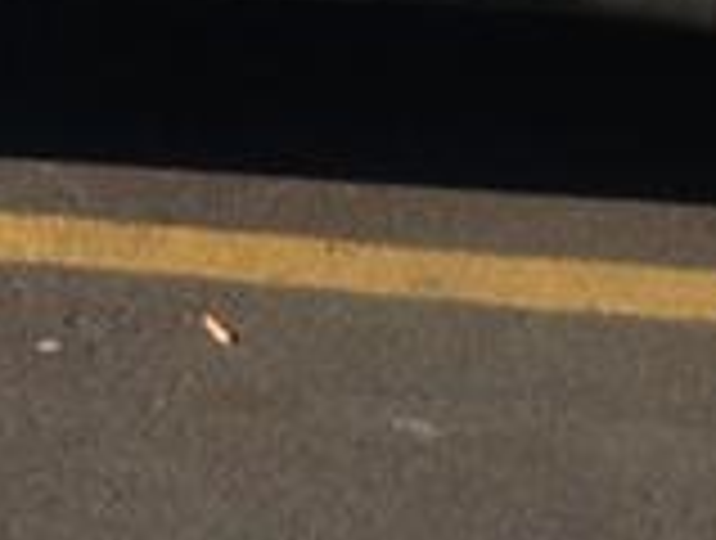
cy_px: -536
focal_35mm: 212
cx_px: -153
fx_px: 4395
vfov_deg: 6.8
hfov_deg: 9.2
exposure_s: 1/1043
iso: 50
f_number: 2.4
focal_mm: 4.13
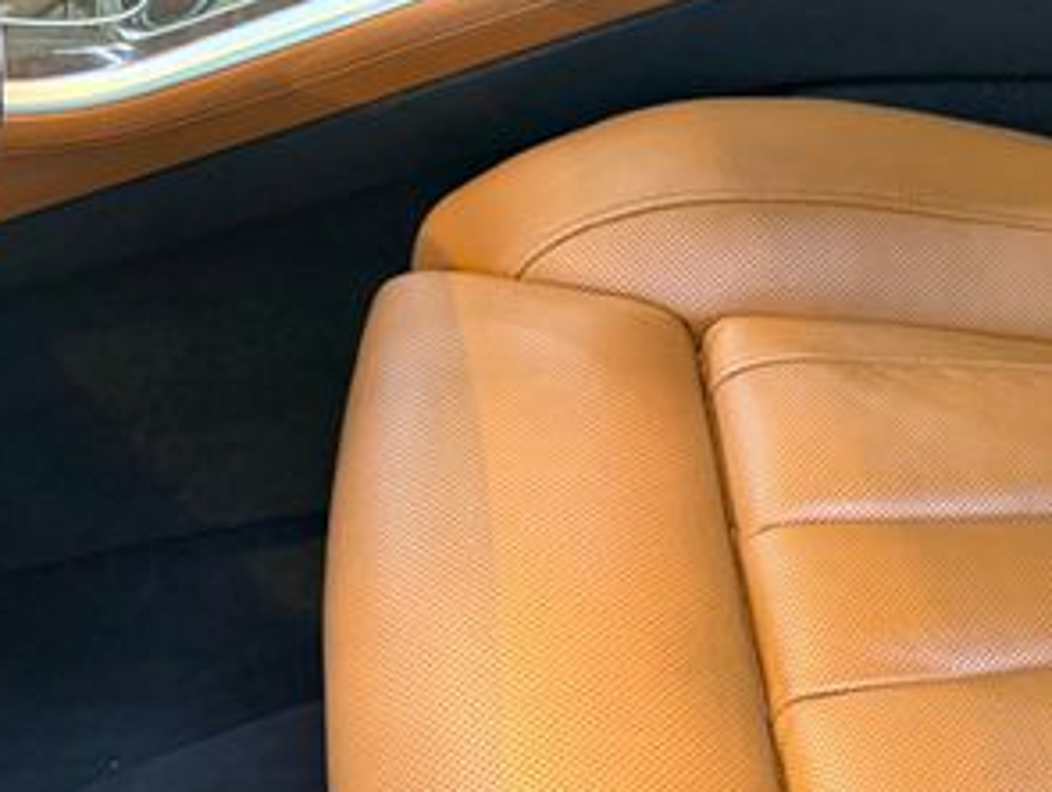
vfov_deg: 27.3
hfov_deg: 33.2
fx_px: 1582
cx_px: 1091
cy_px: 671
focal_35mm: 52
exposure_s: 1/60
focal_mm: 6.76
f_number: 1.78
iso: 640
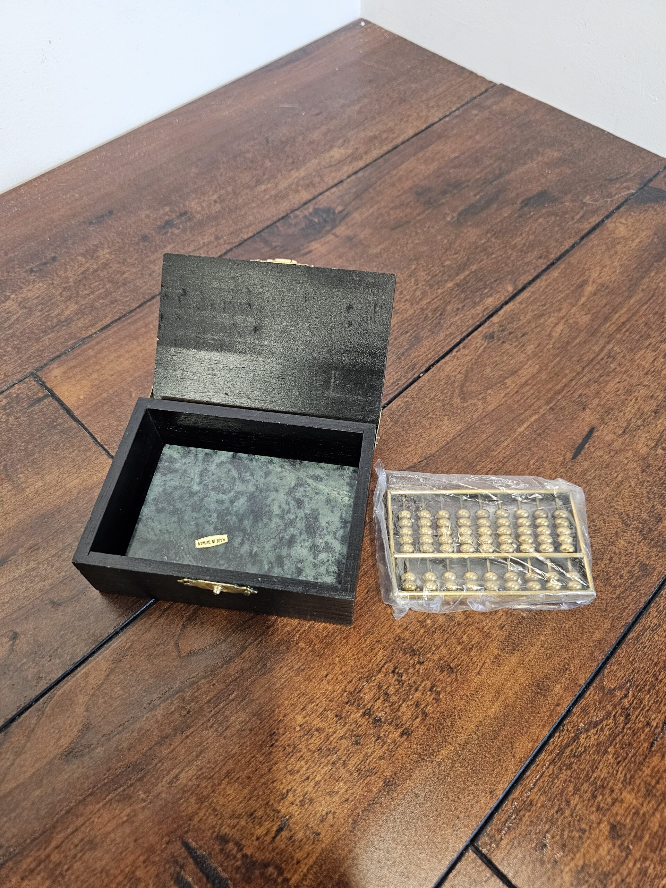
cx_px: 333
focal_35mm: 23
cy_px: 444
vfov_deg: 73.9
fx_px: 590
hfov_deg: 58.9
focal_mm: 6.3
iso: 500
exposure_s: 1/120
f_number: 1.7
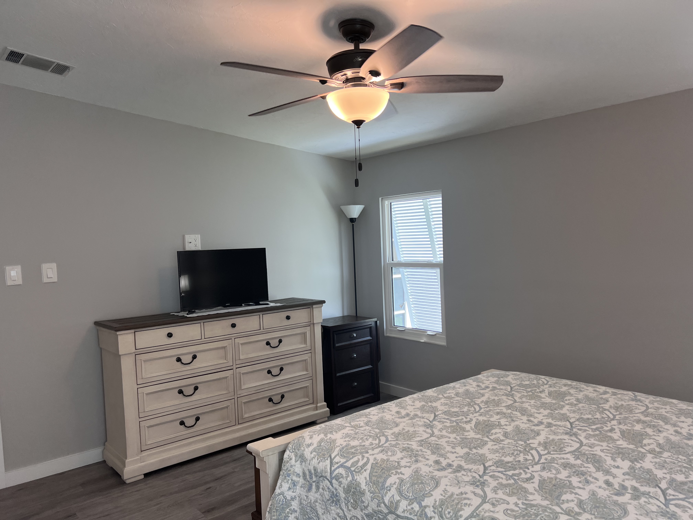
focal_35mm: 26
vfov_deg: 53.1
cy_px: 260
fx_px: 521
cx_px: 346
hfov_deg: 67.3
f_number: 1.5
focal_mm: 5.7
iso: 64
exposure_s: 1/60
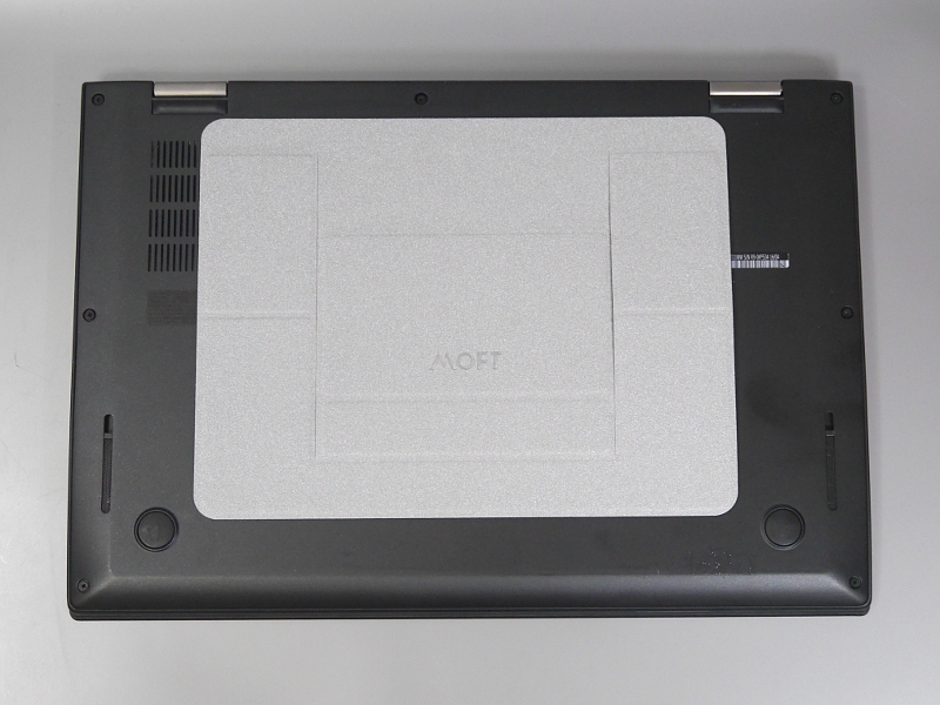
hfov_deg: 38.2
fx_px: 1358
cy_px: 352
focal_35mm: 50
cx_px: 470
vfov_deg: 29.1
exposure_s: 1/60
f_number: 5
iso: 800
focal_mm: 25
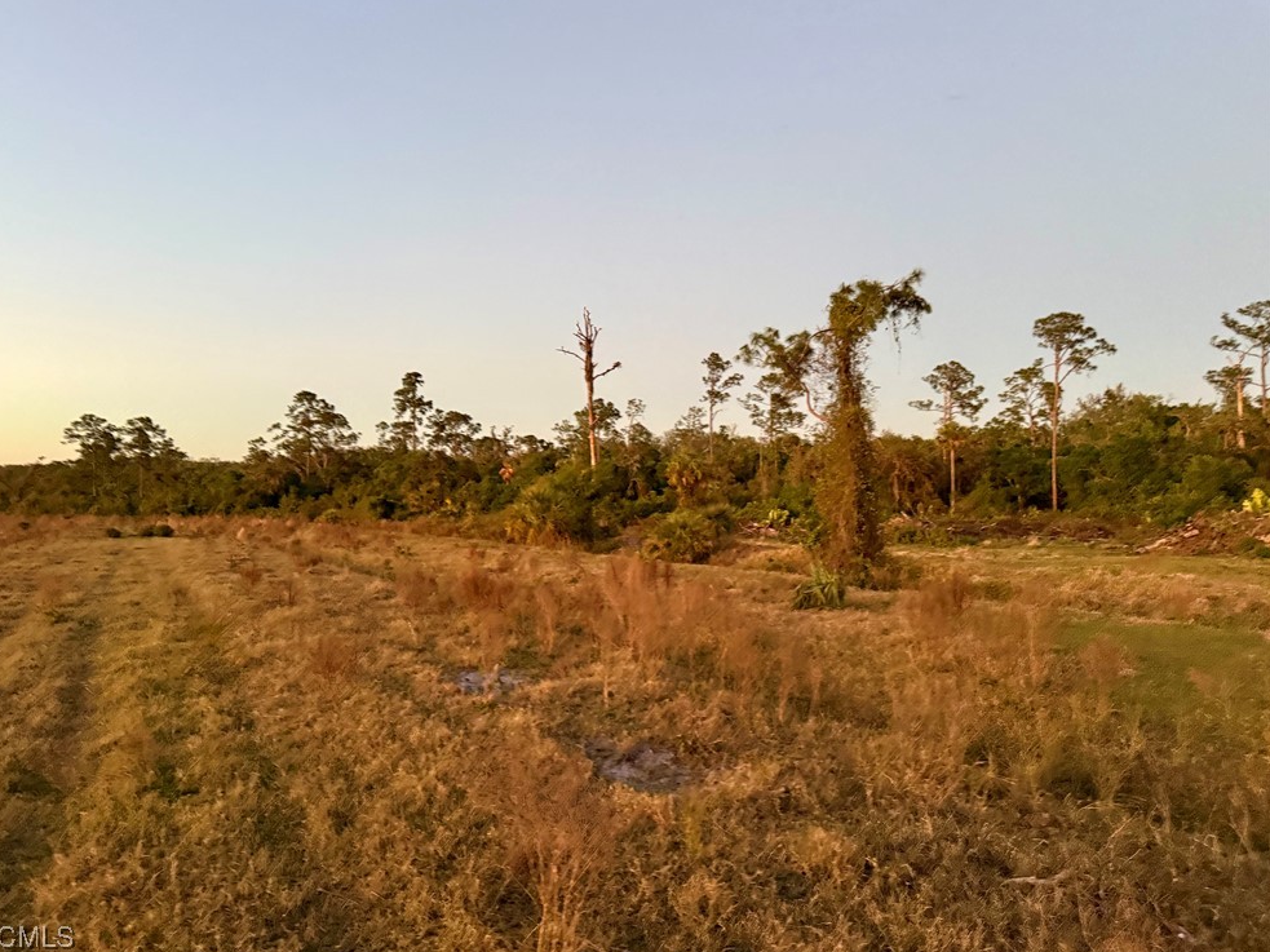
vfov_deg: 54.9
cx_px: 612
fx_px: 917
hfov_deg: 69.4
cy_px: 470
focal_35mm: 25
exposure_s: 1/57
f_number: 1.78
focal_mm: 6.76
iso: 800
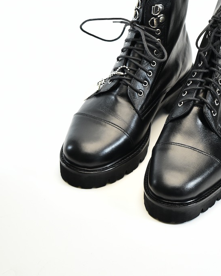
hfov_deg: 12.7
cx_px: 169
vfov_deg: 15.8
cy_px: 78
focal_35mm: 121
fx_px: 989
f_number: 5.6
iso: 1600
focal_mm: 46
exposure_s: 1/400
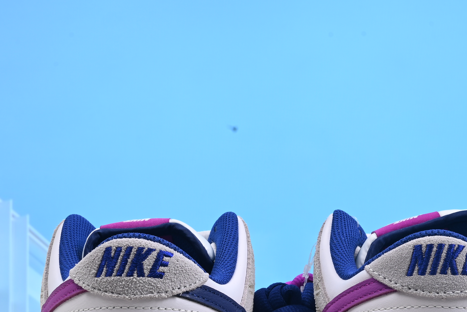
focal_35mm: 86
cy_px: 191
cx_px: 294
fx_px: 1116
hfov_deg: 23.6
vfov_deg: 15.9
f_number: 16
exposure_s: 1/2.5
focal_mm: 40
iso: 100
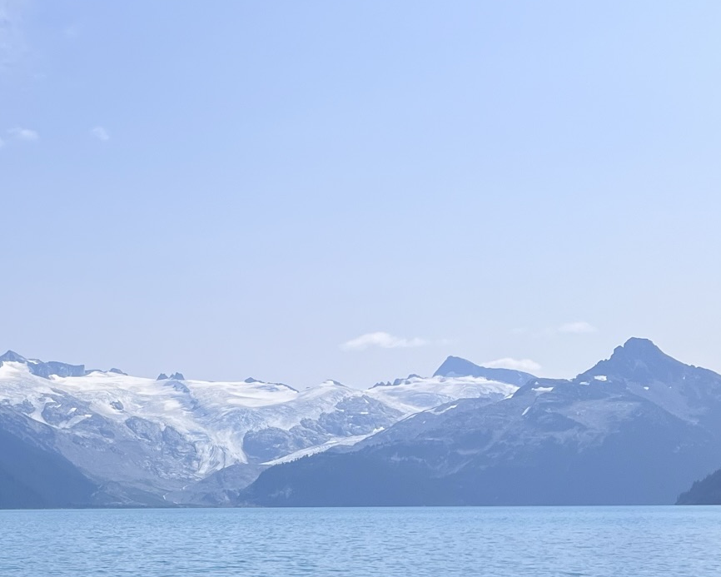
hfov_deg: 28.1
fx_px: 1280
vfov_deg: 24.1
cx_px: -107
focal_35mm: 60
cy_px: 601
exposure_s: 1/6993
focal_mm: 5.7
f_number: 1.5
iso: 50
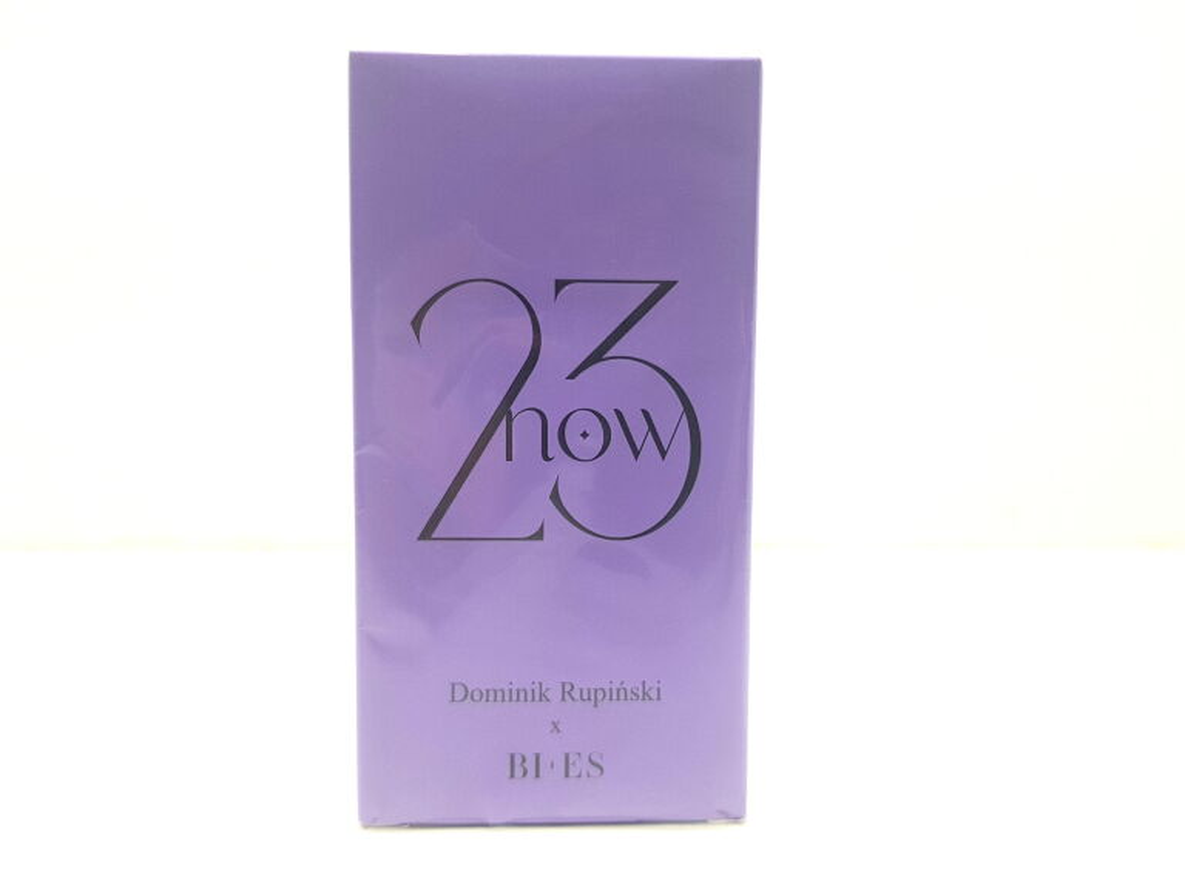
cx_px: 592
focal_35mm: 26
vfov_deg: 53.1
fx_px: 891
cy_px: 445
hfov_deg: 67.3
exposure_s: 1/218
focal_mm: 4.3
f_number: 1.7
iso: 40
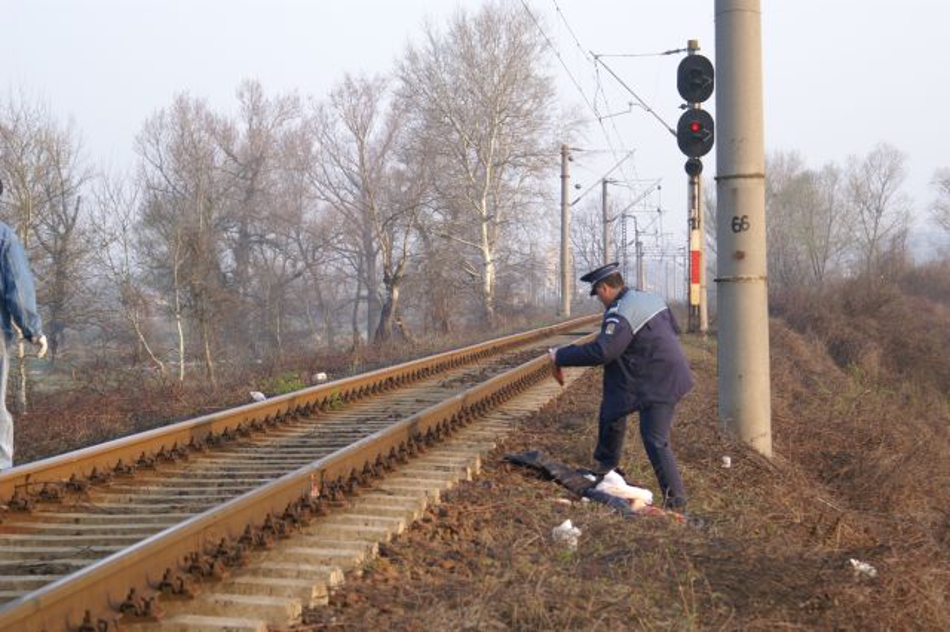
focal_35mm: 105
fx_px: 2769
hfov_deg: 19.5
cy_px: 316
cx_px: 475
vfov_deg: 13.0
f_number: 5.6
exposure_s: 1/160
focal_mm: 70
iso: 200
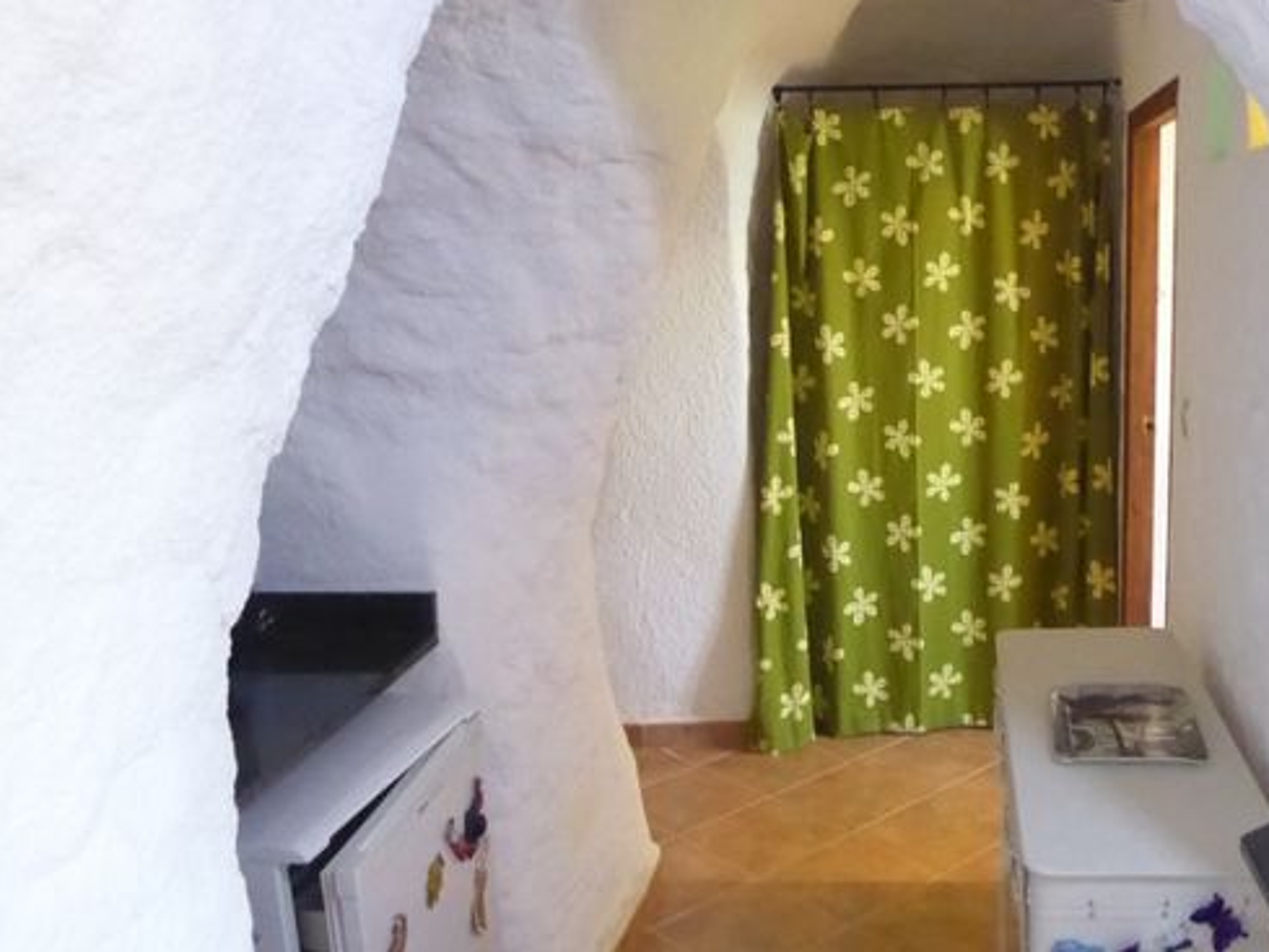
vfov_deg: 39.6
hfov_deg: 50.0
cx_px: 886
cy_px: 436
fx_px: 1320
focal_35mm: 36
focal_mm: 4.3
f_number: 3.3
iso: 1600
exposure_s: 1/15
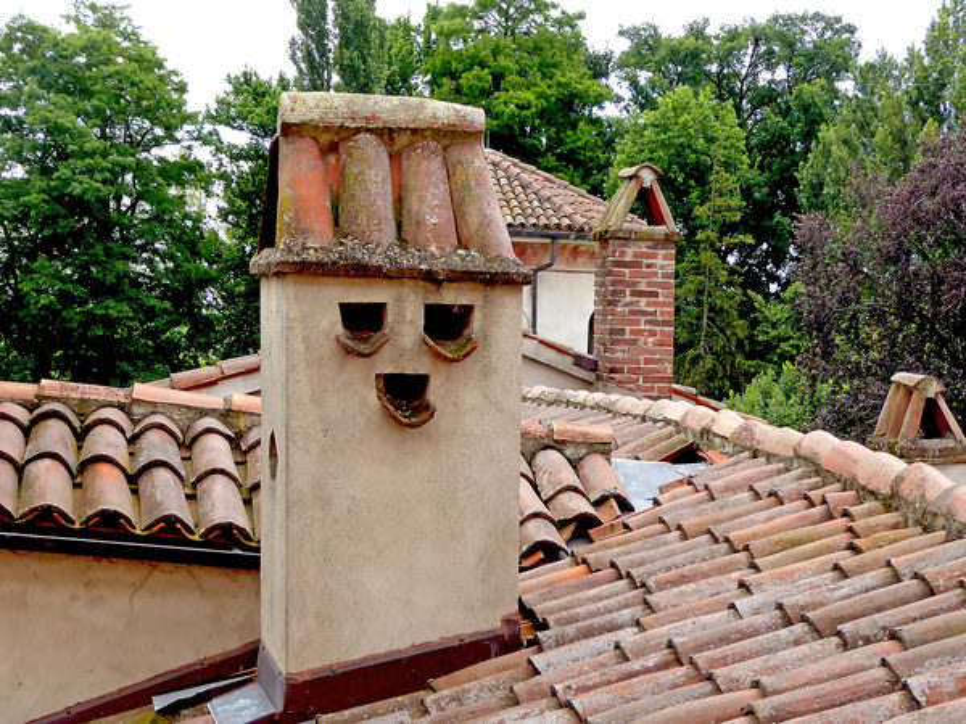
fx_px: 1814
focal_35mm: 65
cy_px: 362
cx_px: 483
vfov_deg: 22.6
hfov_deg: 29.8
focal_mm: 11.7
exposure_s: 1/640
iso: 400
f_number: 4.4
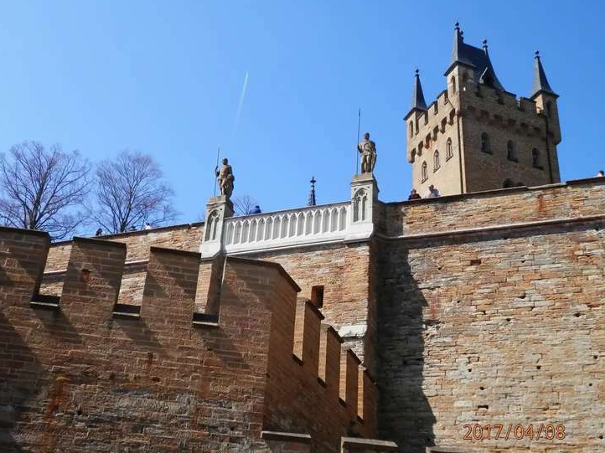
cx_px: 271
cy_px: 234
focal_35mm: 41
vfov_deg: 35.1
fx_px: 716
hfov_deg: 45.7
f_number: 3.6
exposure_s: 1/640
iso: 80
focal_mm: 6.6
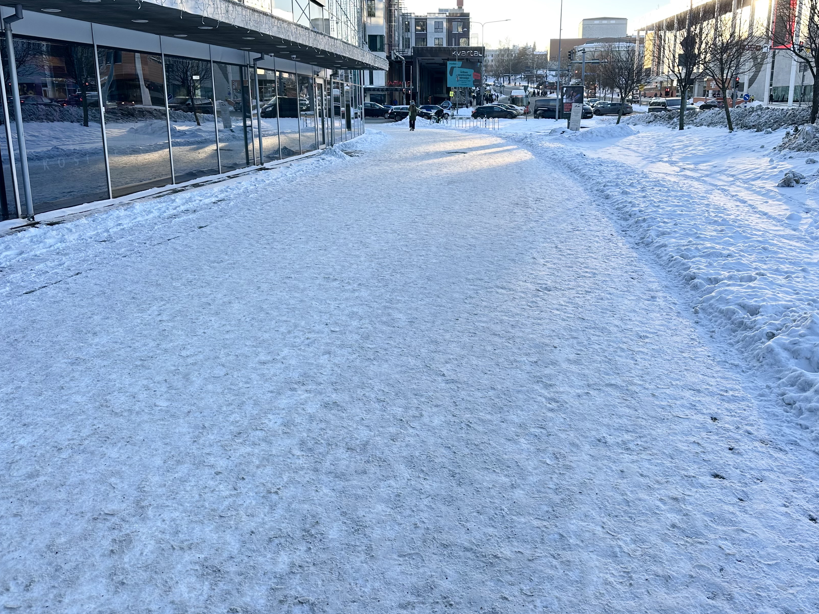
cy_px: 257
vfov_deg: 46.6
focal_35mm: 30
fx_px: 710
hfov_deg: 59.9
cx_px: 449
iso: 80
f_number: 1.78
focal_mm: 6.86
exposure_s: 1/567
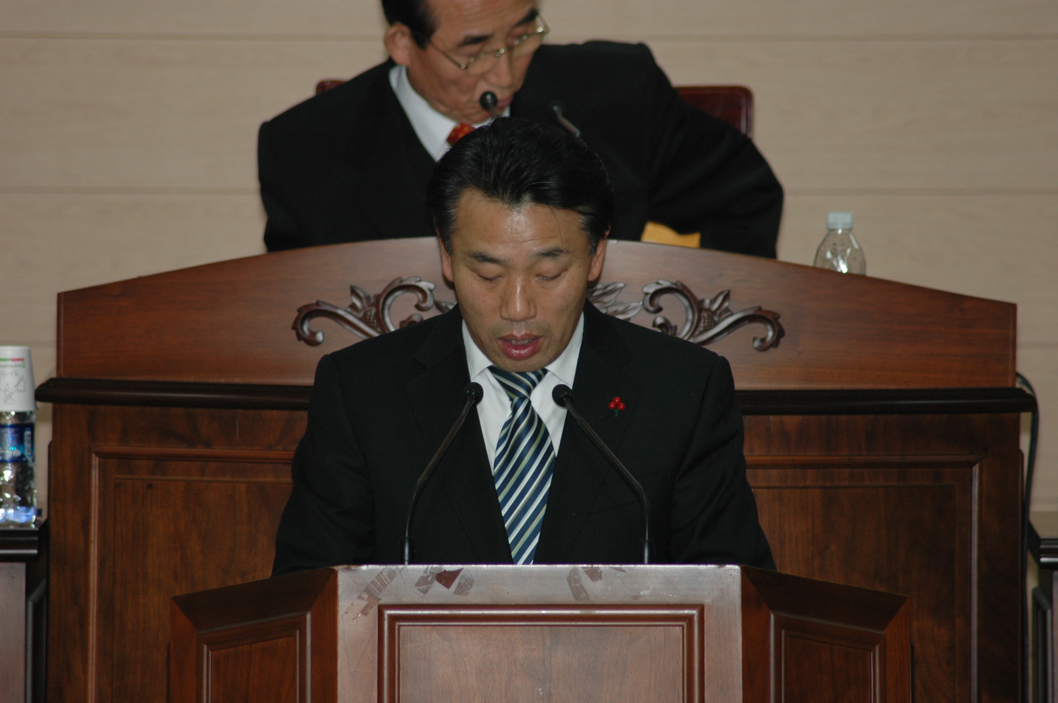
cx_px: 529
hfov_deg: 4.6
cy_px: 352
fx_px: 13209
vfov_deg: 3.0
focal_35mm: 450
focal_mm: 300
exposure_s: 1/60
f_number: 5.6
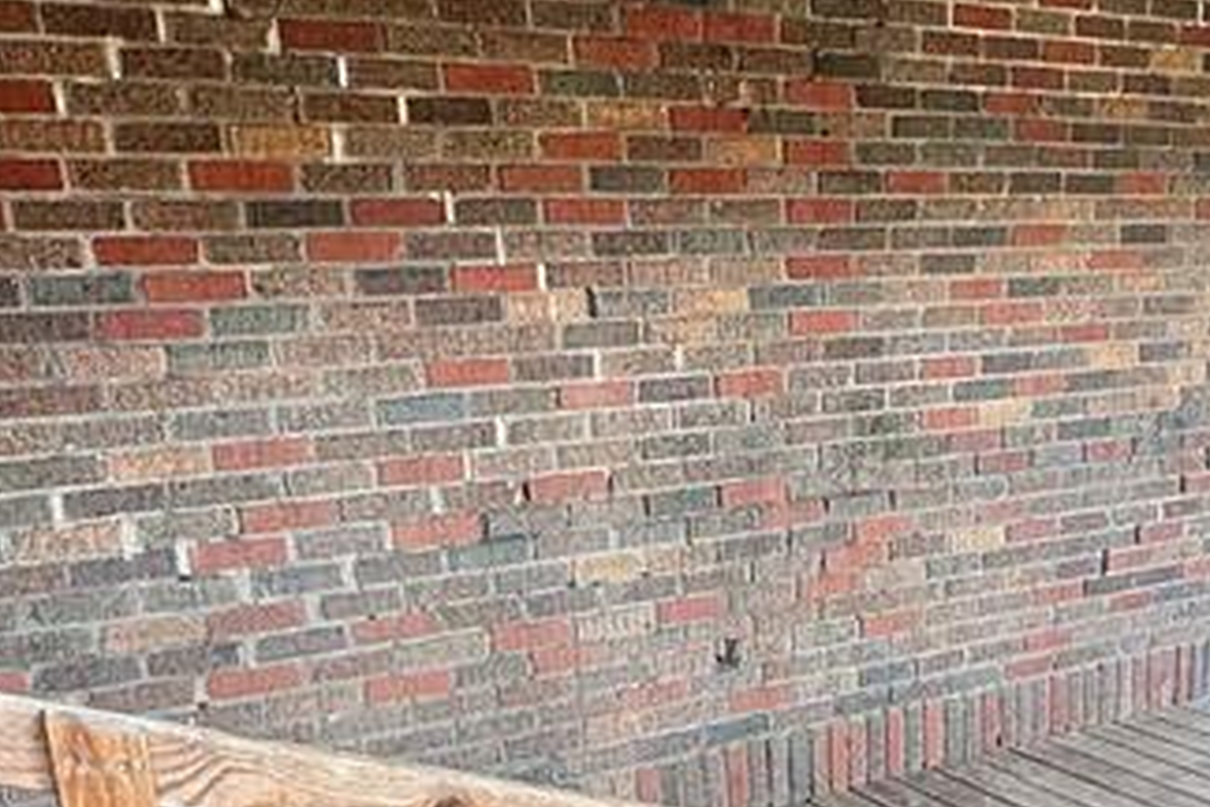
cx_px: 866
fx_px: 1546
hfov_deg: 41.8
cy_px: 710
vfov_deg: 28.2
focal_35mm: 46
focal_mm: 2.22
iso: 64
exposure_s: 1/120
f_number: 2.2
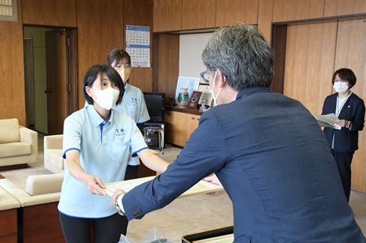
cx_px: 171
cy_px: 123
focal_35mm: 45
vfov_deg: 29.8
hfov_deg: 43.6
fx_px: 457
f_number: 7.1
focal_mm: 28
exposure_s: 1/200
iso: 3200
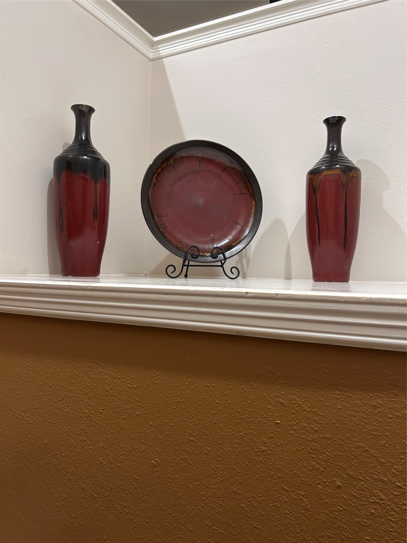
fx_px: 408
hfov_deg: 53.1
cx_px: 204
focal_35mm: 26
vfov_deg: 67.3
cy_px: 272
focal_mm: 5.7
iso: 200
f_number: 1.5
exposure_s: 1/60
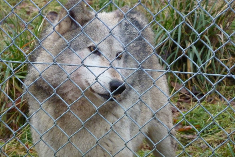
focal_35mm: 290
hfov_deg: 7.1
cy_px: 69
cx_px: 118
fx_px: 1893
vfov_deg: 4.7
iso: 800
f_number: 4.8
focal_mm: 45.7
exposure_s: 1/320
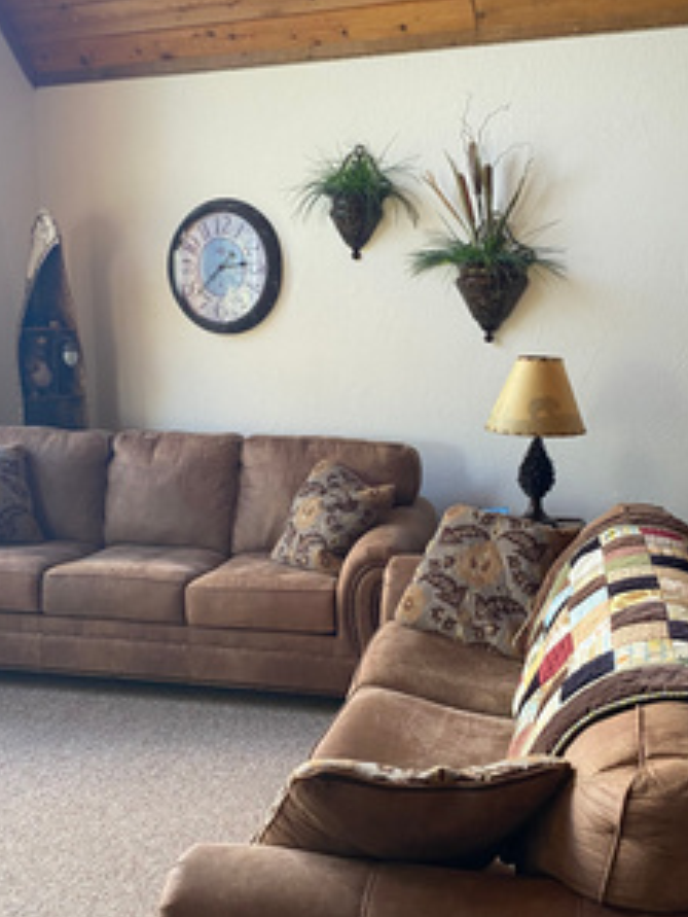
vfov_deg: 44.8
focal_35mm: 42
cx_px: 315
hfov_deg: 34.4
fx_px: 1112
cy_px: 466
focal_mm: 4.25
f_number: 1.8
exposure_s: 1/95
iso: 125
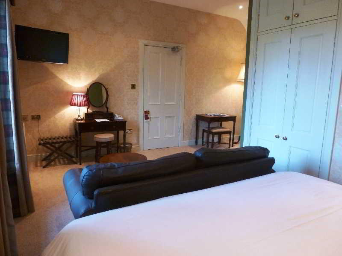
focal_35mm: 24
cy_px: 128
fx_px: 237
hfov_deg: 71.6
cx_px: 171
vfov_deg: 56.8
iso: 400
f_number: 3.3
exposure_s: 1/20
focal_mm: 4.3
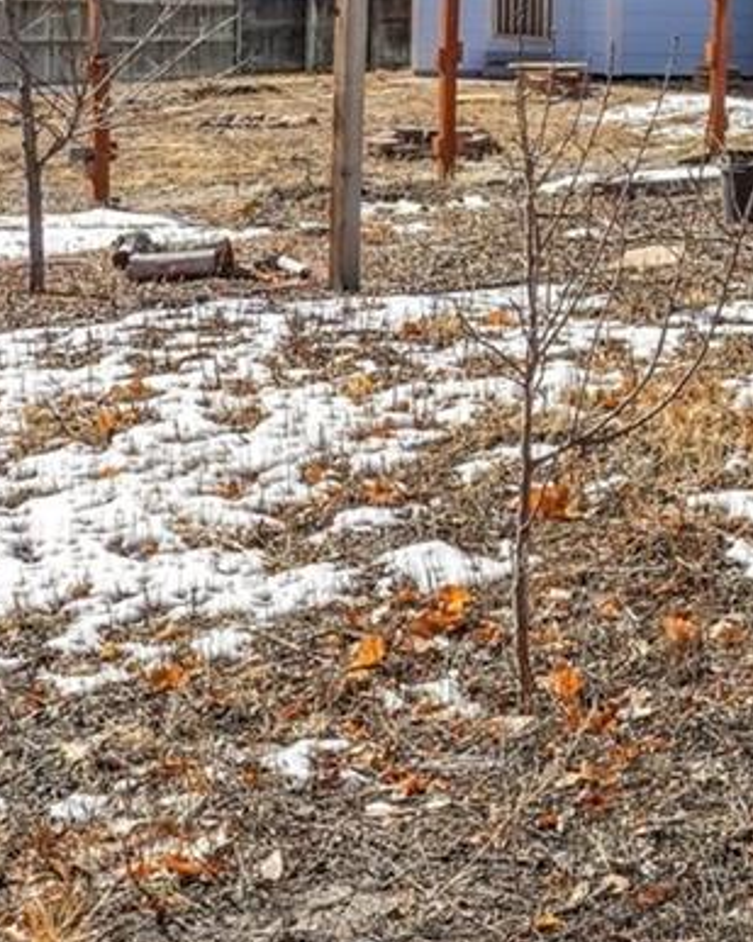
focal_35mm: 66
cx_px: 958
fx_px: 1841
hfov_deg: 21.1
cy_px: -10
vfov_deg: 27.1
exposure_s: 1/1600
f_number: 11
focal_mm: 17
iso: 1000
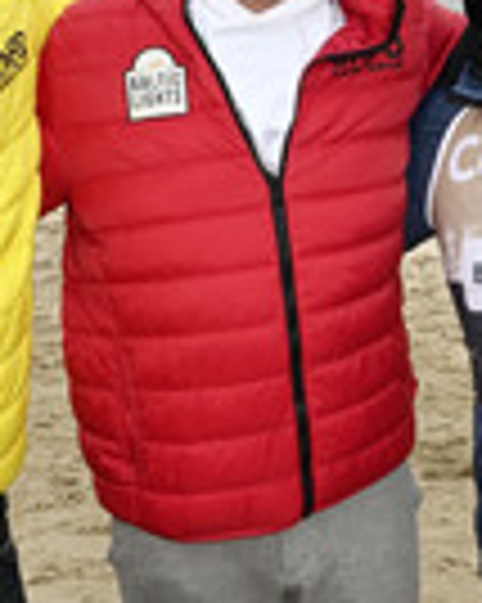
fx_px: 1803
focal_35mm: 101
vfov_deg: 19.0
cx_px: 408
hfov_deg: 15.1
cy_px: 216
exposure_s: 1/200
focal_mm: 32
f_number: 16
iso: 1000
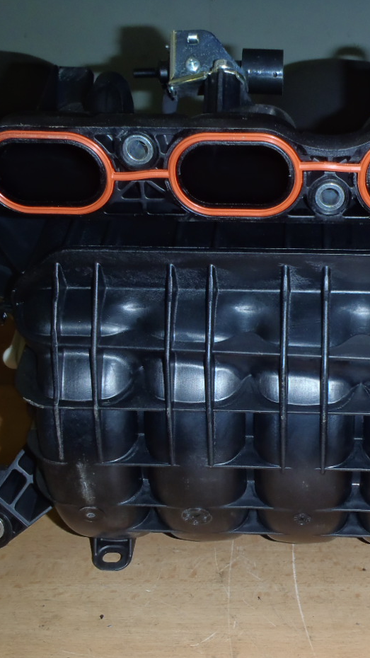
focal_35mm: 42
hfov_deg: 27.8
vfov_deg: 48.4
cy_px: 337
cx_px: 297
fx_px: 733
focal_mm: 5
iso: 100
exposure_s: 1/30
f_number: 3.9
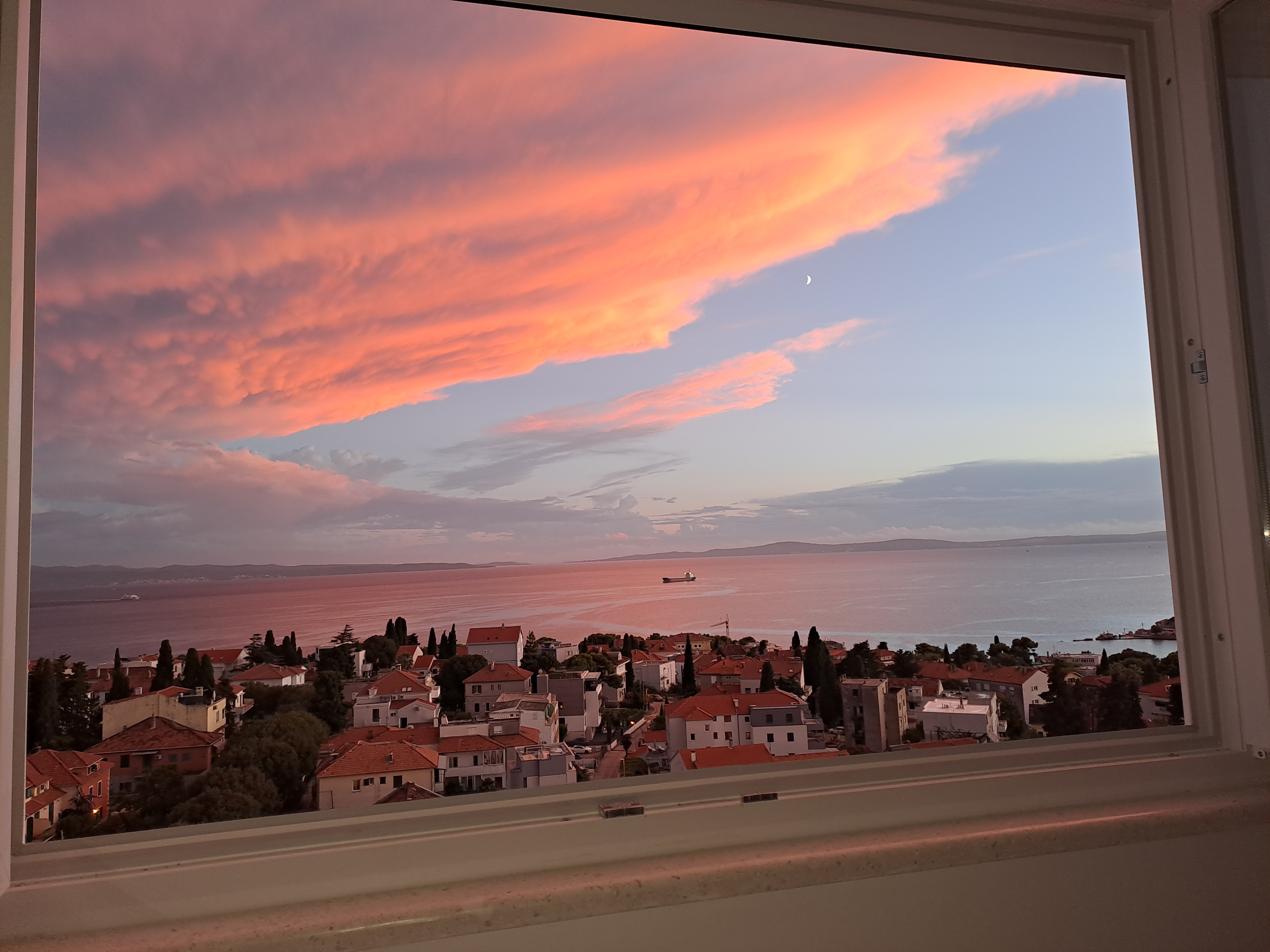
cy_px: 476
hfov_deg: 69.4
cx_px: 635
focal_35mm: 25
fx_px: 917
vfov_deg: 54.9
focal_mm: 4.65
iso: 64
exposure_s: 1/60
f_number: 1.8
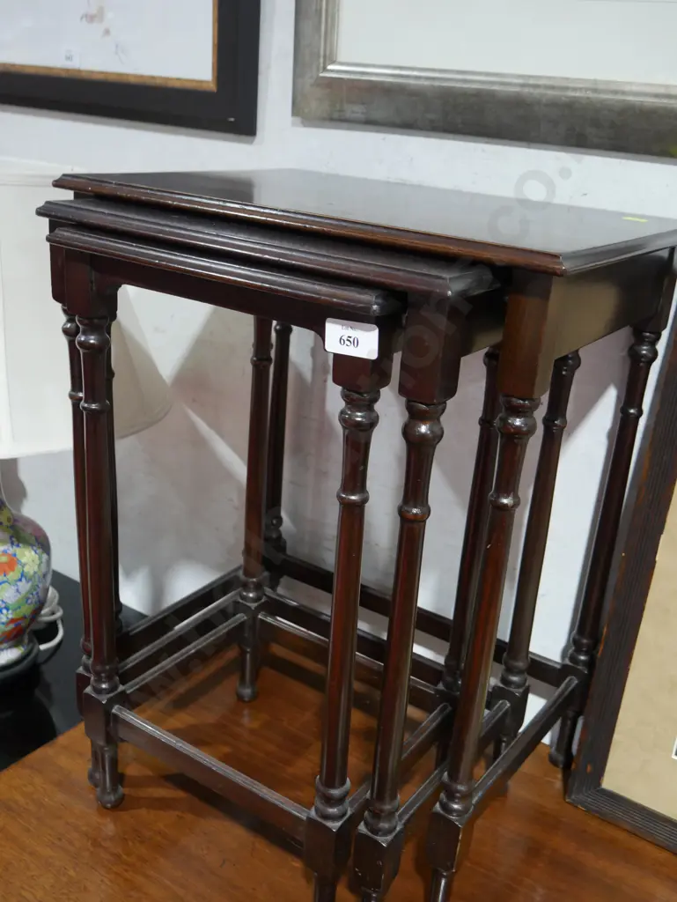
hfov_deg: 39.7
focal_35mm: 36
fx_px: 938
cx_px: 338
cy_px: 451
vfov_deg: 51.3
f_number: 4
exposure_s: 1/60
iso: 1250
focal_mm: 18
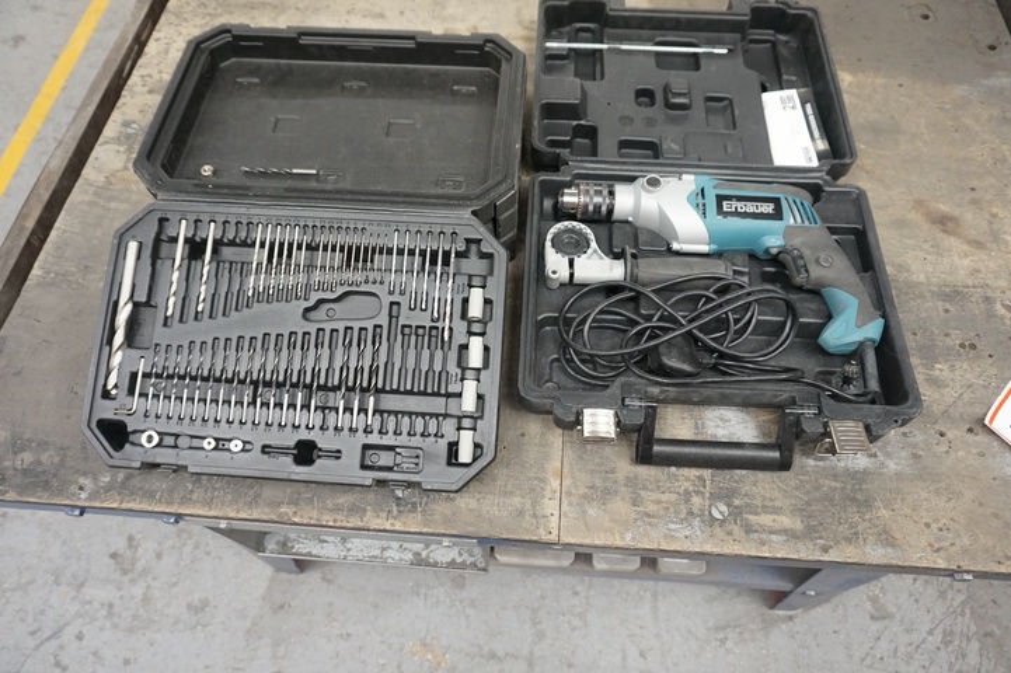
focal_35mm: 24
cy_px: 336
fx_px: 674
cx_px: 506
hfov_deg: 73.8
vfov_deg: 53.1
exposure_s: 1/160
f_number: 4
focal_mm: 16
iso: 1600
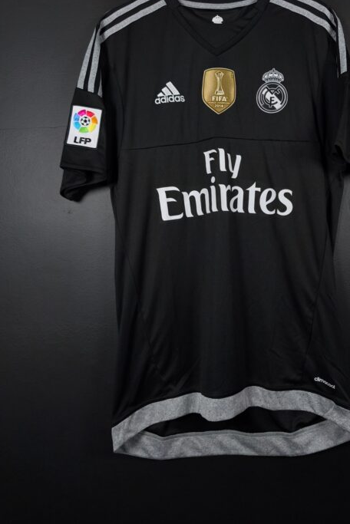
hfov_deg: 45.9
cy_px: 226
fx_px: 408
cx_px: 224
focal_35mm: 28
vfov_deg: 65.2
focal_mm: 6.57
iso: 400
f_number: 1.6
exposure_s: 1/160
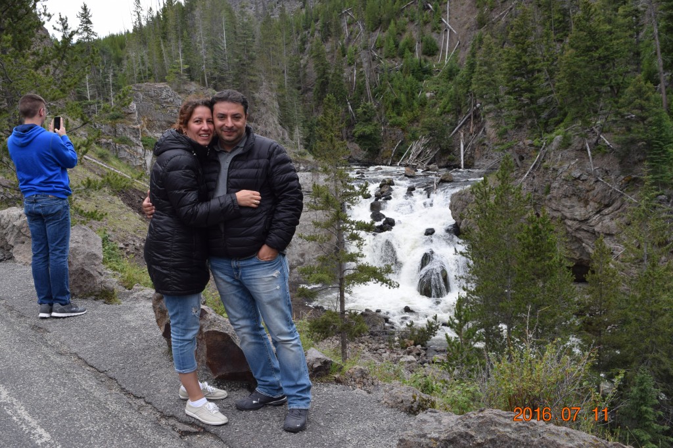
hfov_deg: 57.2
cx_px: 336
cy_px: 224
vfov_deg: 39.9
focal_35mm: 33
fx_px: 617
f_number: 8
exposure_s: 1/250
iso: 400
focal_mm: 22
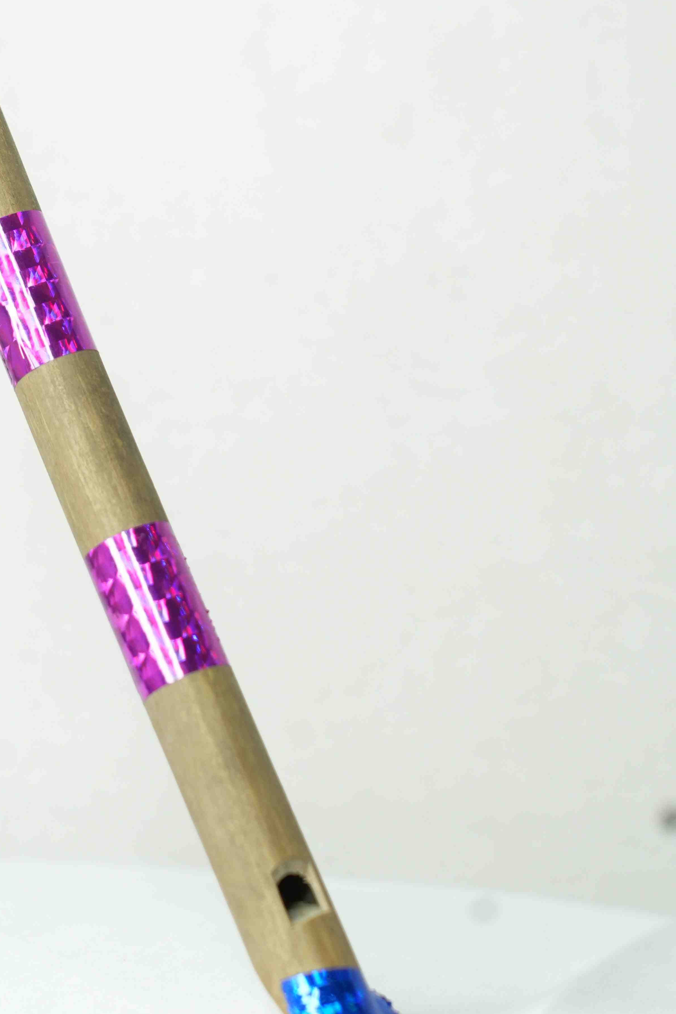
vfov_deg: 10.0
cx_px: 55
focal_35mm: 204
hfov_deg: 6.7
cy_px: 154
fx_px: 5745
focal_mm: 105
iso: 500
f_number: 5.6
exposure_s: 1/60
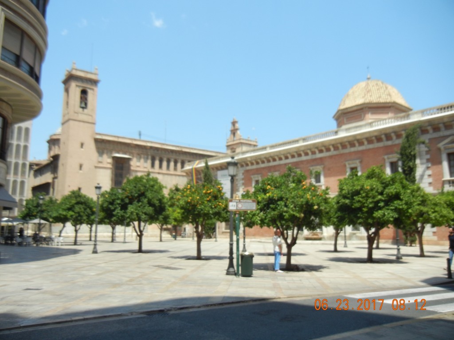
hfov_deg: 60.0
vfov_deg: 46.8
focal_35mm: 30
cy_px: 170
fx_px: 393
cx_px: 227
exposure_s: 1/270
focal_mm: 5.4
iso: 160
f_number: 7
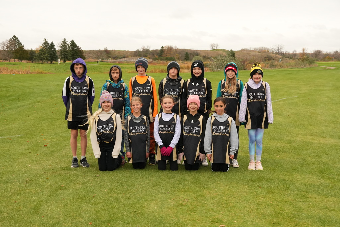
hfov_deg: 37.8
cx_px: 170
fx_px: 496
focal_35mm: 52
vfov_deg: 25.8
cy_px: 114
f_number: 6.3
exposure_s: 1/800
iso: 2000
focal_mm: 35
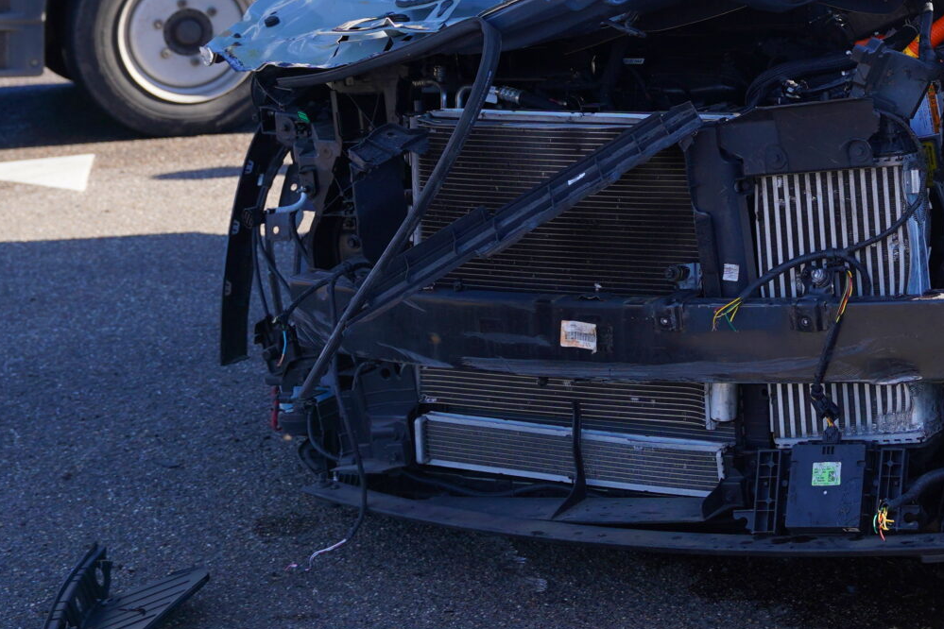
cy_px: -49
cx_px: 1008
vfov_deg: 16.2
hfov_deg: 23.4
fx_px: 2150
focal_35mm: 82
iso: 200
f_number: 4.5
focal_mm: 32
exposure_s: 1/400
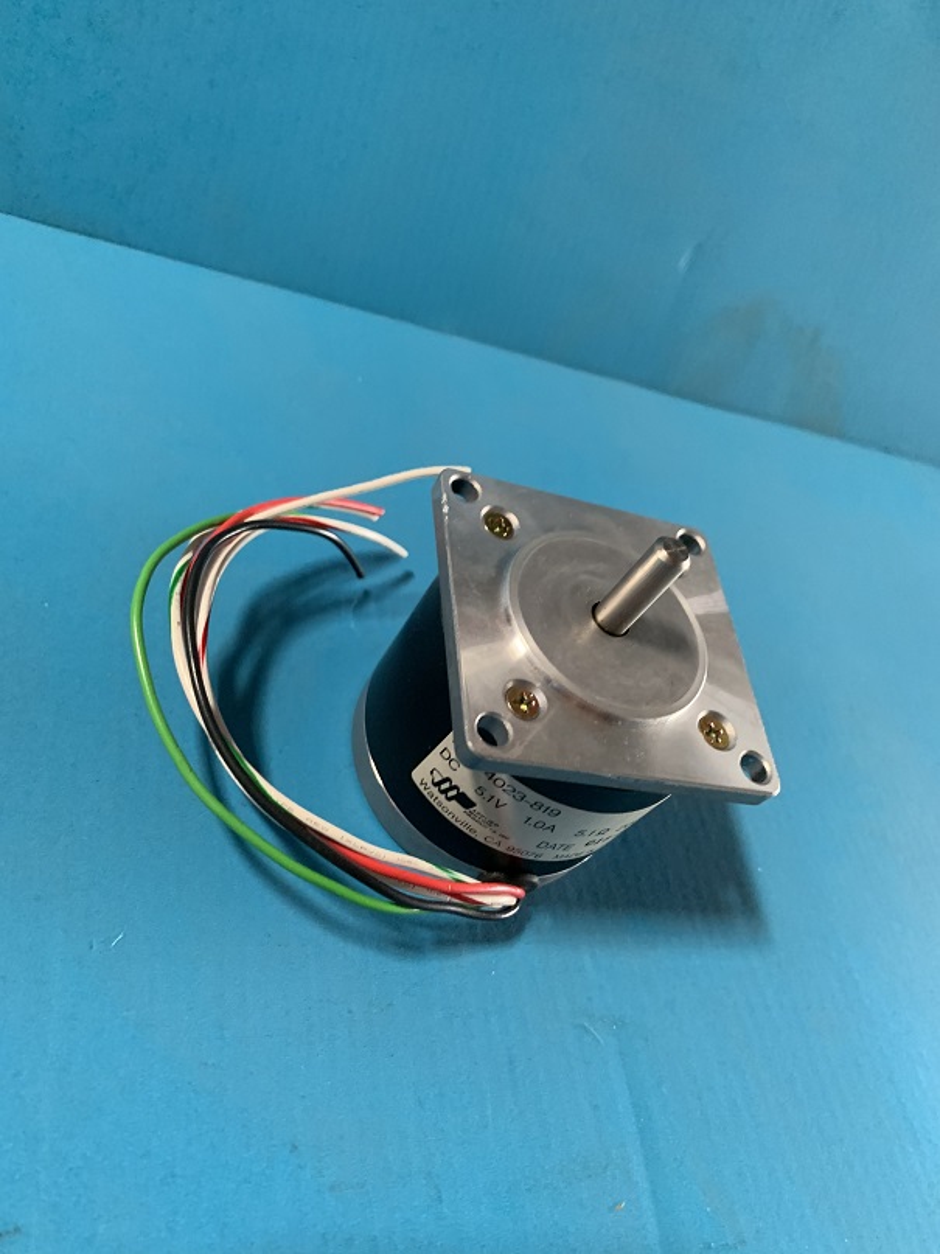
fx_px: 942
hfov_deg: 53.1
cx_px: 470
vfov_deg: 67.3
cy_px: 627
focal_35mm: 26
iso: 400
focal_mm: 4.25
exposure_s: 1/59
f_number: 1.8
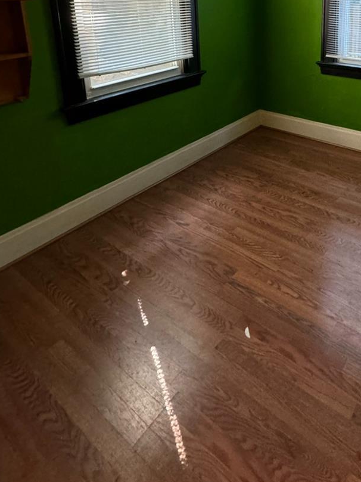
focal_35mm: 26
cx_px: 272
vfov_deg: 59.6
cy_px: 69
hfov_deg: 50.8
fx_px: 362
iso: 400
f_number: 2.2
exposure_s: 1/60
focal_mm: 2.22
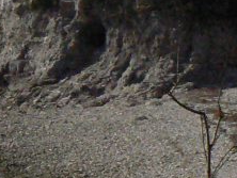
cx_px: -190
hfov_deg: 8.4
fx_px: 1556
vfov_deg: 6.6
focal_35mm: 227
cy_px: 72
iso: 400
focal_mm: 7
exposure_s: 1/2000
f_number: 8
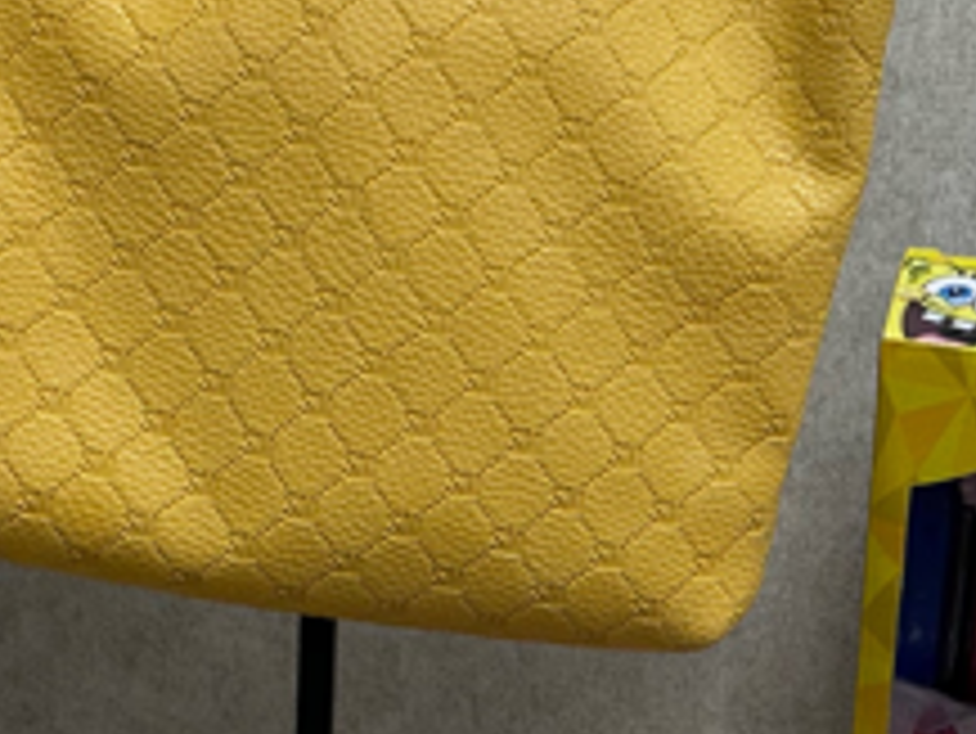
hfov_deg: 18.1
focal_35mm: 108
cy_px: 678
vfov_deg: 13.6
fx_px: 3047
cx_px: 715
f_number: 1.5
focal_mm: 5.7
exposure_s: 1/120
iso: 80
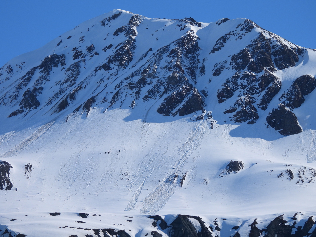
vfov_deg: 6.8
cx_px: 158
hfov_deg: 9.0
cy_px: 118
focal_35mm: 220
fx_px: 2008
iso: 100
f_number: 4.5
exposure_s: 1/1600
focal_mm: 39.3
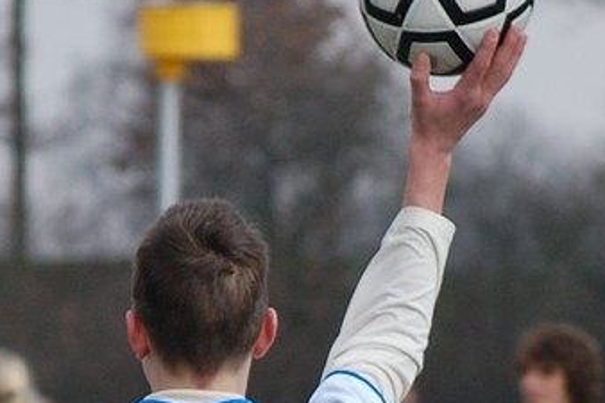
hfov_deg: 3.8
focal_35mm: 545
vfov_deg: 2.5
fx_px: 9154
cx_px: -188
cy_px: 457
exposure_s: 1/1000
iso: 280
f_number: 4.8
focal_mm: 120
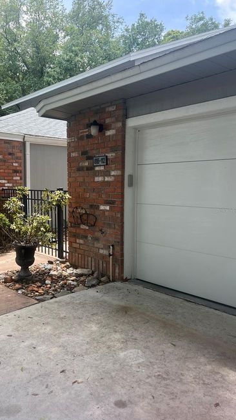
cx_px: 79
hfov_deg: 39.7
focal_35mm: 29
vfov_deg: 66.1
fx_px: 323
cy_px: 210
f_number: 1.5
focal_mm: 5.7
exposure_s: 1/949
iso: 50
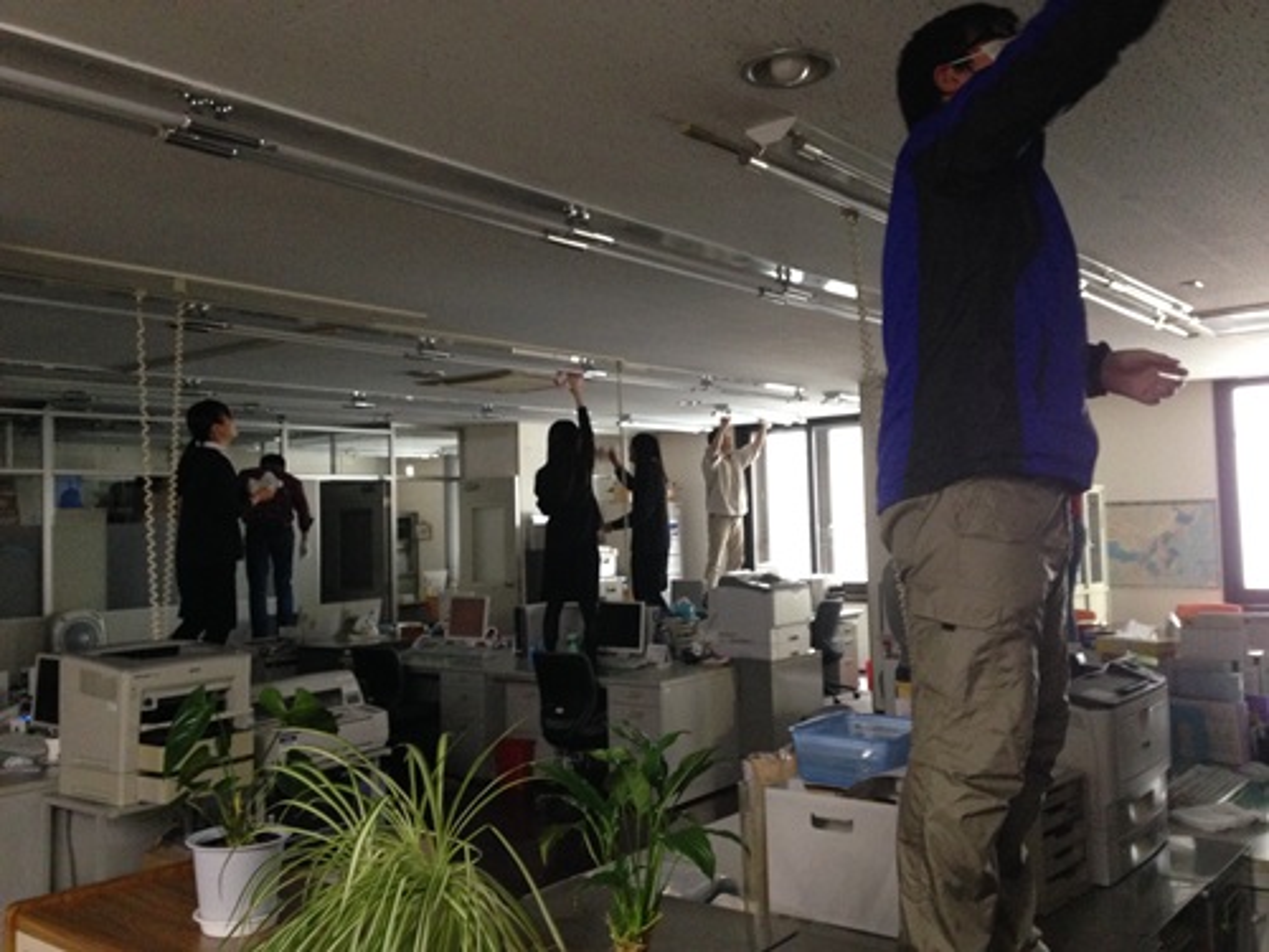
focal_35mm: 33
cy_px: 476
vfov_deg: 42.9
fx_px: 1210
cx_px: 634
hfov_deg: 55.4
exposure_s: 1/17
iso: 320
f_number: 2.4
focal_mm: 4.12
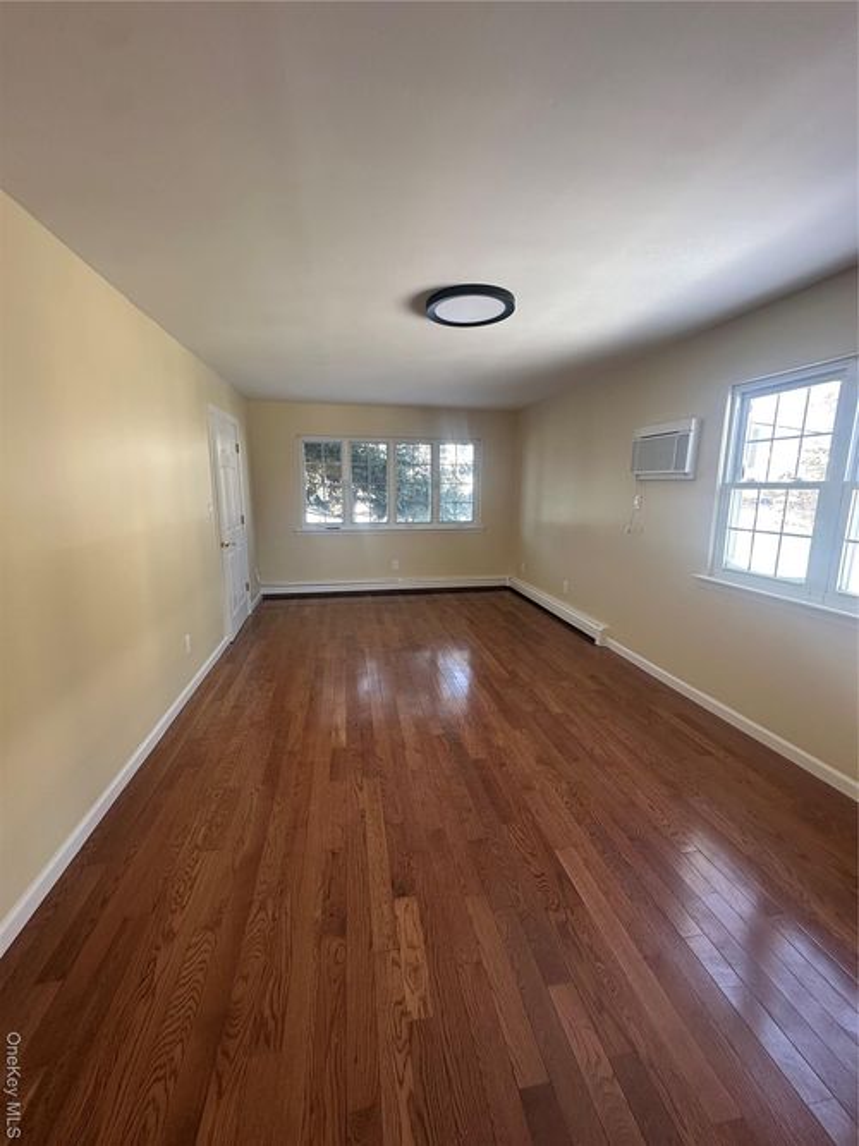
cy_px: 573
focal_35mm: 14
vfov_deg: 102.1
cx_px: 430
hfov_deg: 85.7
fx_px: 463
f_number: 2.2
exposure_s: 1/99
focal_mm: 2.22
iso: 125
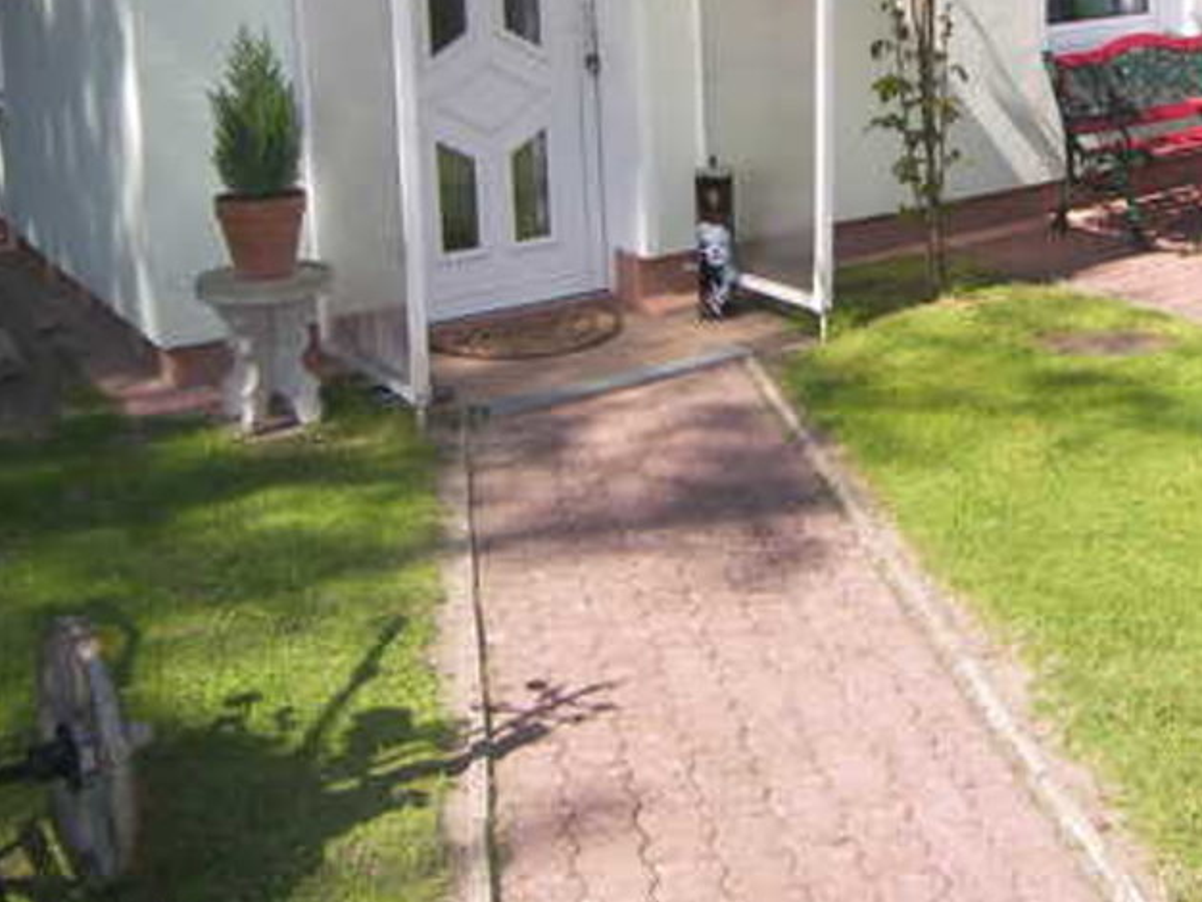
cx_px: 781
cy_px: 127
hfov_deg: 40.8
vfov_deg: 30.4
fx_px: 1598
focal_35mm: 46
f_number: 2.8
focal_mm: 5
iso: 50
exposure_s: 1/500
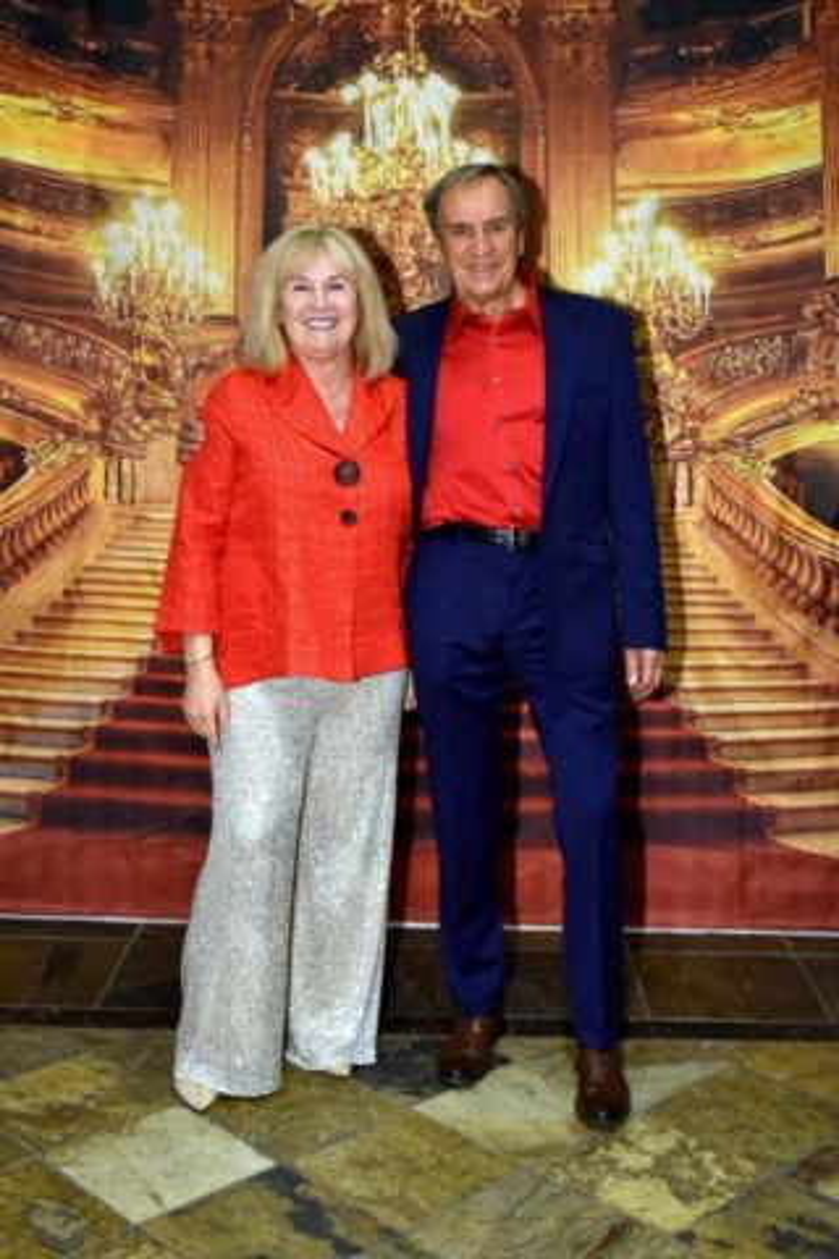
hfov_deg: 35.1
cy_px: 630
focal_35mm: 38
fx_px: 1328
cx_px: 420
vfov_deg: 50.7
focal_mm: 38
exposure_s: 1/60
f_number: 6.3
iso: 1600
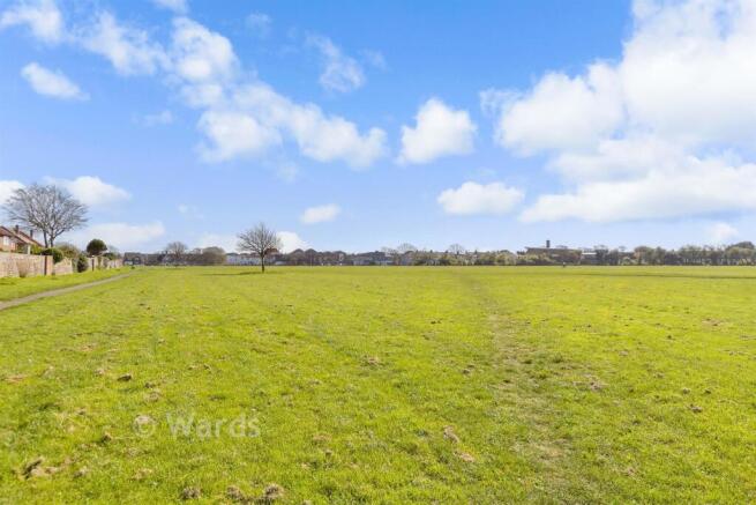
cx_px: 378
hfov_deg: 81.2
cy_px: 252
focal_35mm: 21
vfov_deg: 59.5
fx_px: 441
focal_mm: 14
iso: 160
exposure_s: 1/500
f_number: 6.3
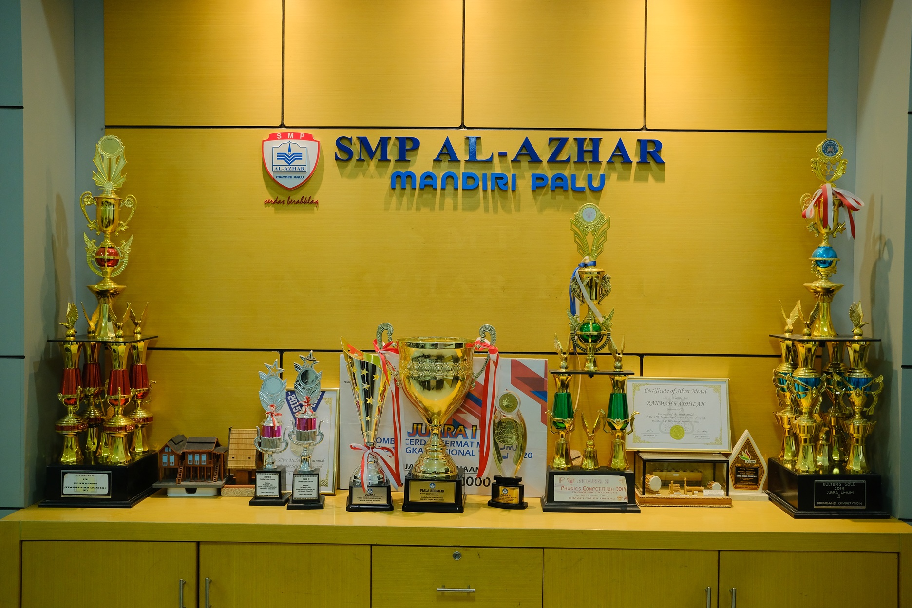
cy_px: 304
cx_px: 456
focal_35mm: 35
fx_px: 887
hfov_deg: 54.4
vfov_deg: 37.9
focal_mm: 23
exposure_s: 1/60
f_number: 3.2
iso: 1250
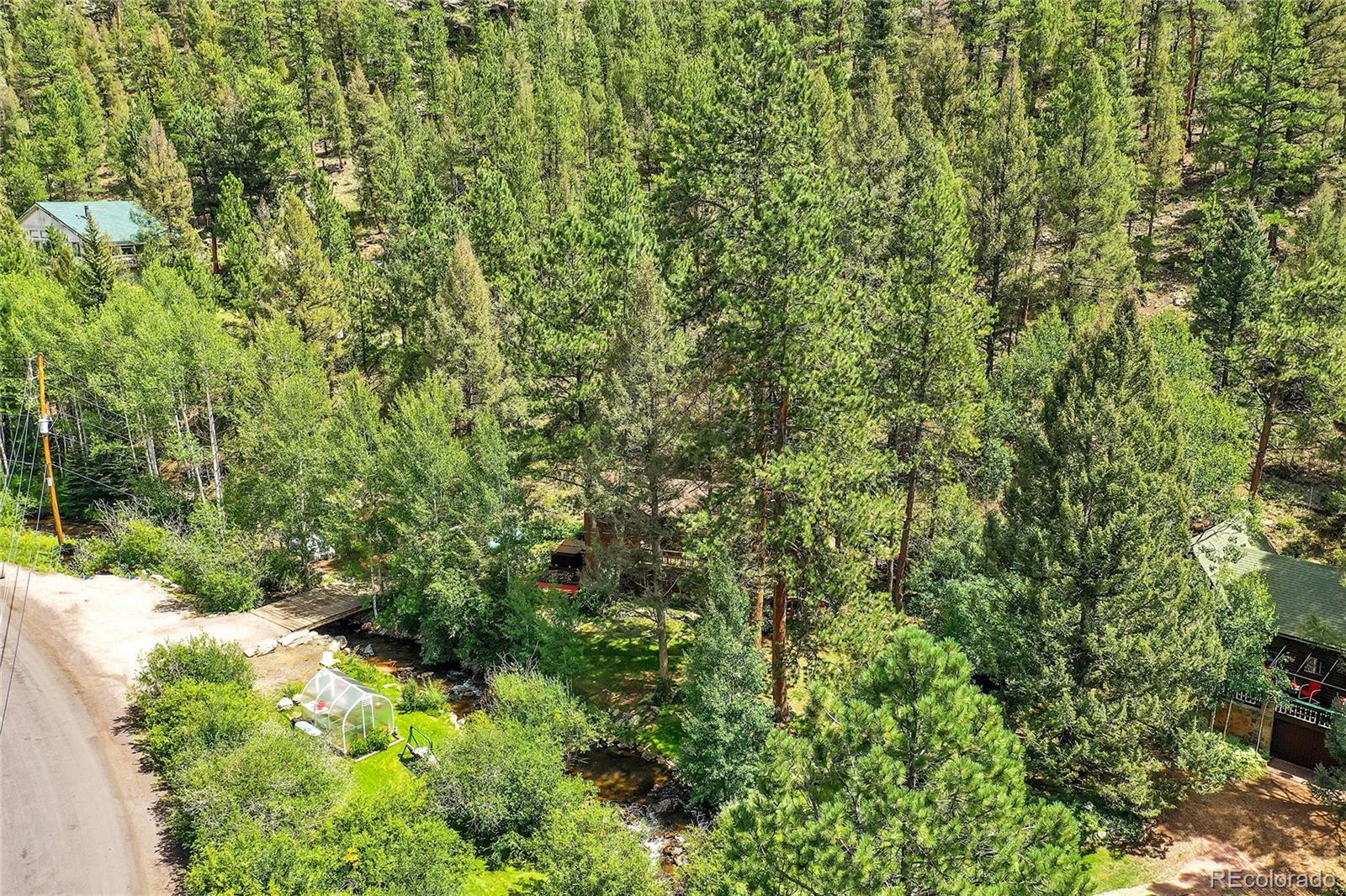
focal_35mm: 28
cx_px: 673
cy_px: 448
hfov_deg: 65.5
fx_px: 1047
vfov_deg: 46.4
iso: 100
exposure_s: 1/240
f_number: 5
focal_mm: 10.26
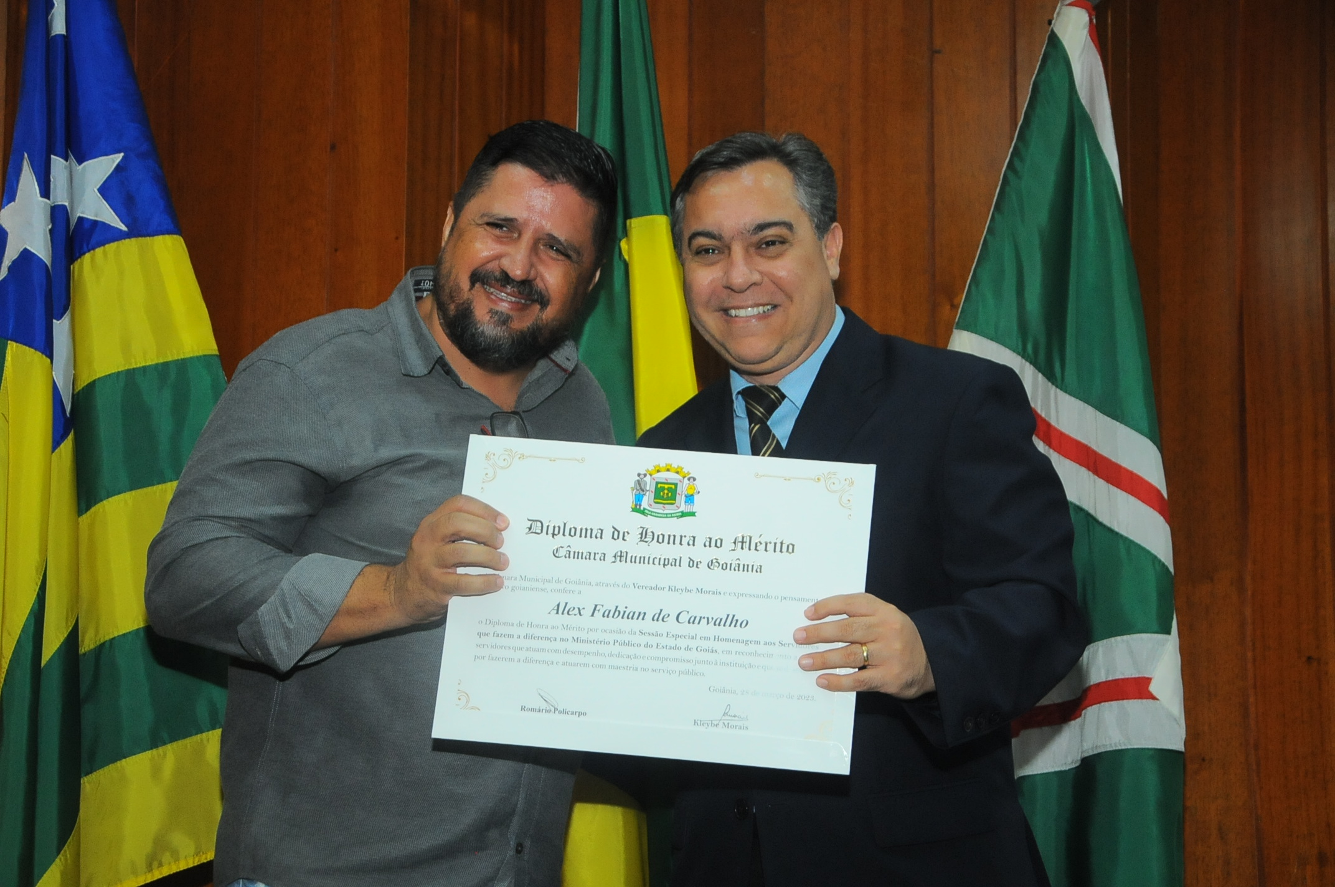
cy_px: 444
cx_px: 668
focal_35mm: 63
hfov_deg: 31.9
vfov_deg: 21.5
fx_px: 2333
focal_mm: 42
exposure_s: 1/125
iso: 1250
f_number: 4.8
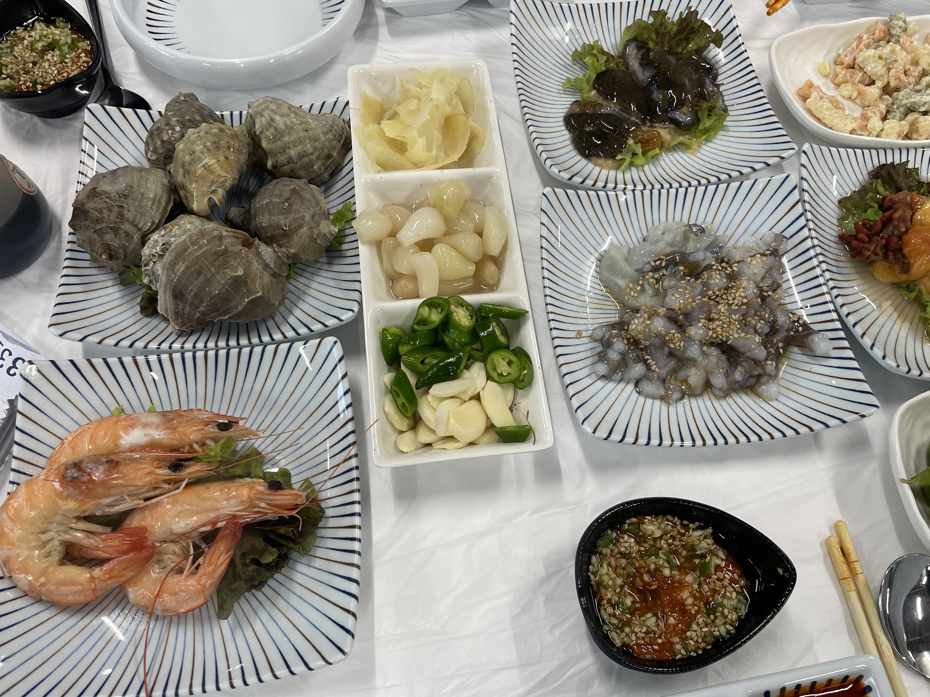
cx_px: 465
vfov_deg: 53.1
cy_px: 348
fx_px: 699
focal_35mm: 26
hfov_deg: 67.3
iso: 100
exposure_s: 1/120
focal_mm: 4.2
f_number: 1.6
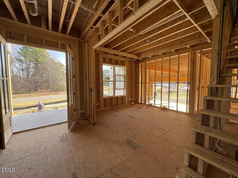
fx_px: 96
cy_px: 89
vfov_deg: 85.7
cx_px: 119
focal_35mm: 14
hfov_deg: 102.1
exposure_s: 1/109
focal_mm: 2.22
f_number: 2.2
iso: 40
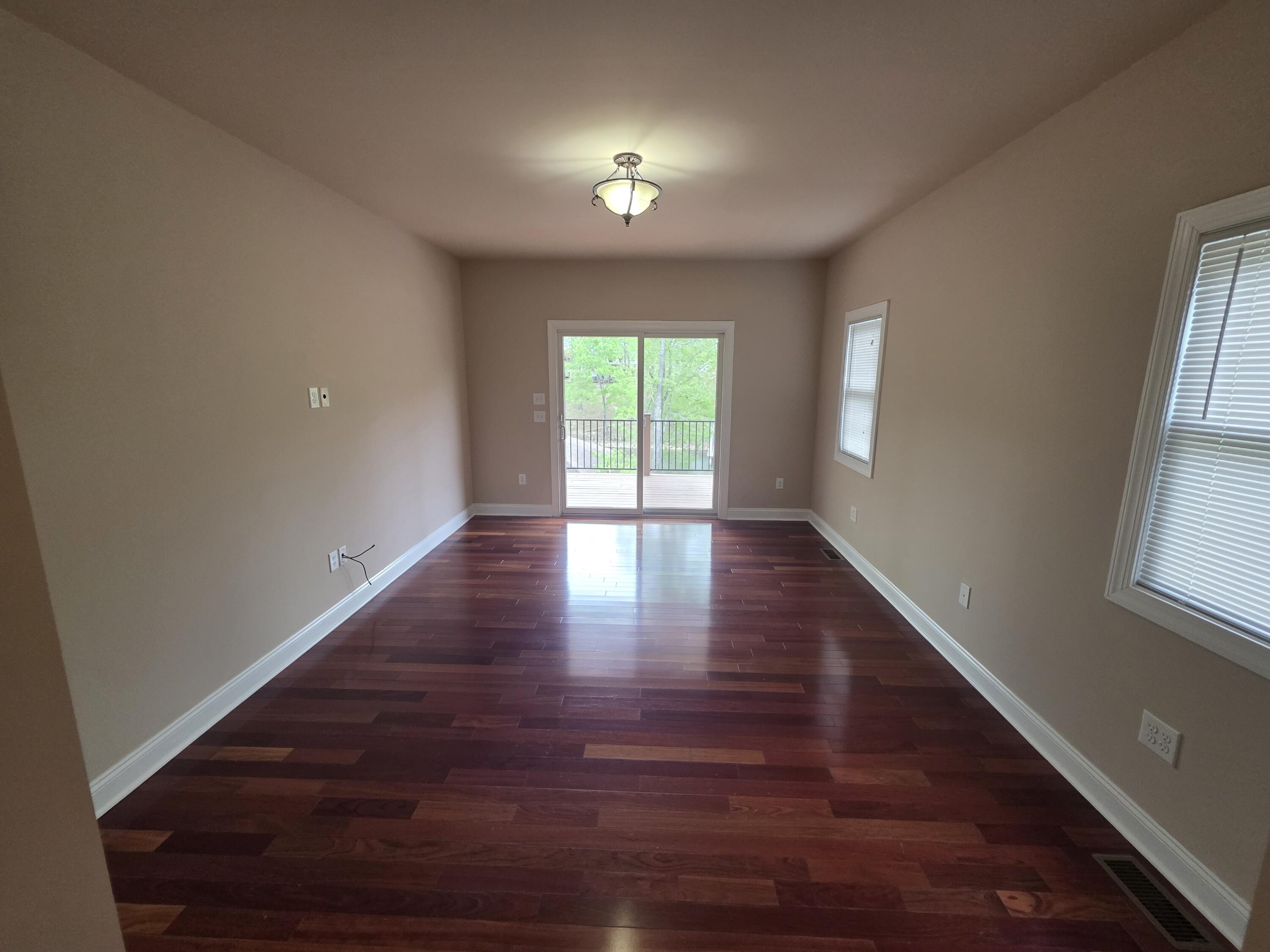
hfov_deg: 106.2
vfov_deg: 89.9
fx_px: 477
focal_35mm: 13
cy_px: 476
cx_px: 635
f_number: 1.9
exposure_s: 1/120
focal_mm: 2.2
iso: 250
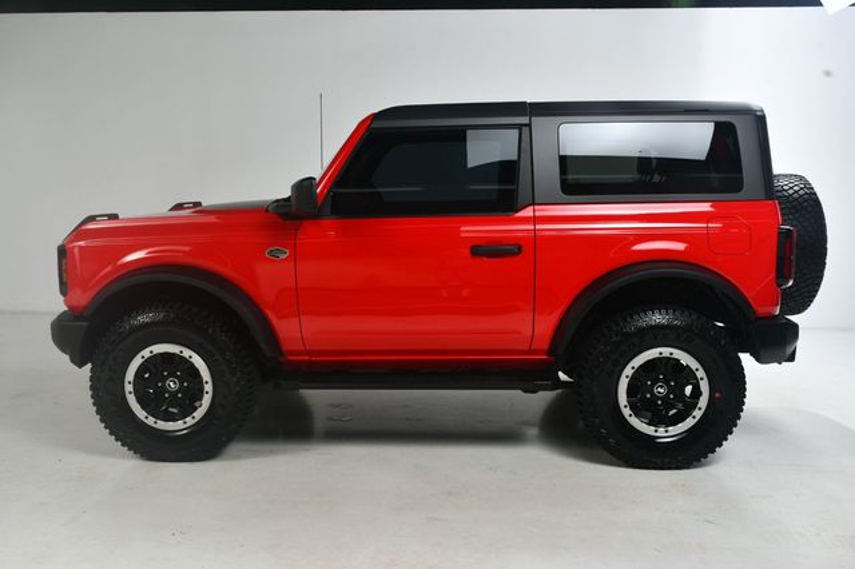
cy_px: 284
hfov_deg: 55.8
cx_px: 428
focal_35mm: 34
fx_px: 807
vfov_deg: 38.8
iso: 100
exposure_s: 1/160
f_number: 13
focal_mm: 23
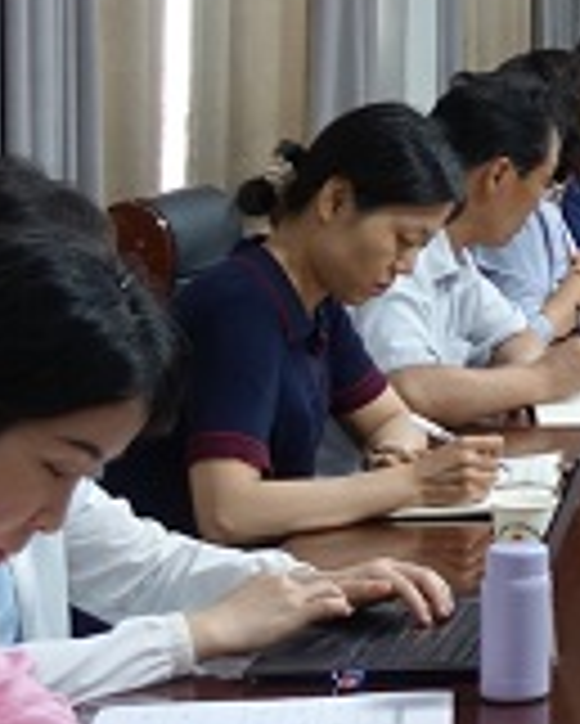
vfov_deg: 13.4
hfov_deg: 10.0
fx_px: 3001
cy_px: -97
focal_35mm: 140
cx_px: 1277
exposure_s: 1/30
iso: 400
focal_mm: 10.89
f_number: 2.5
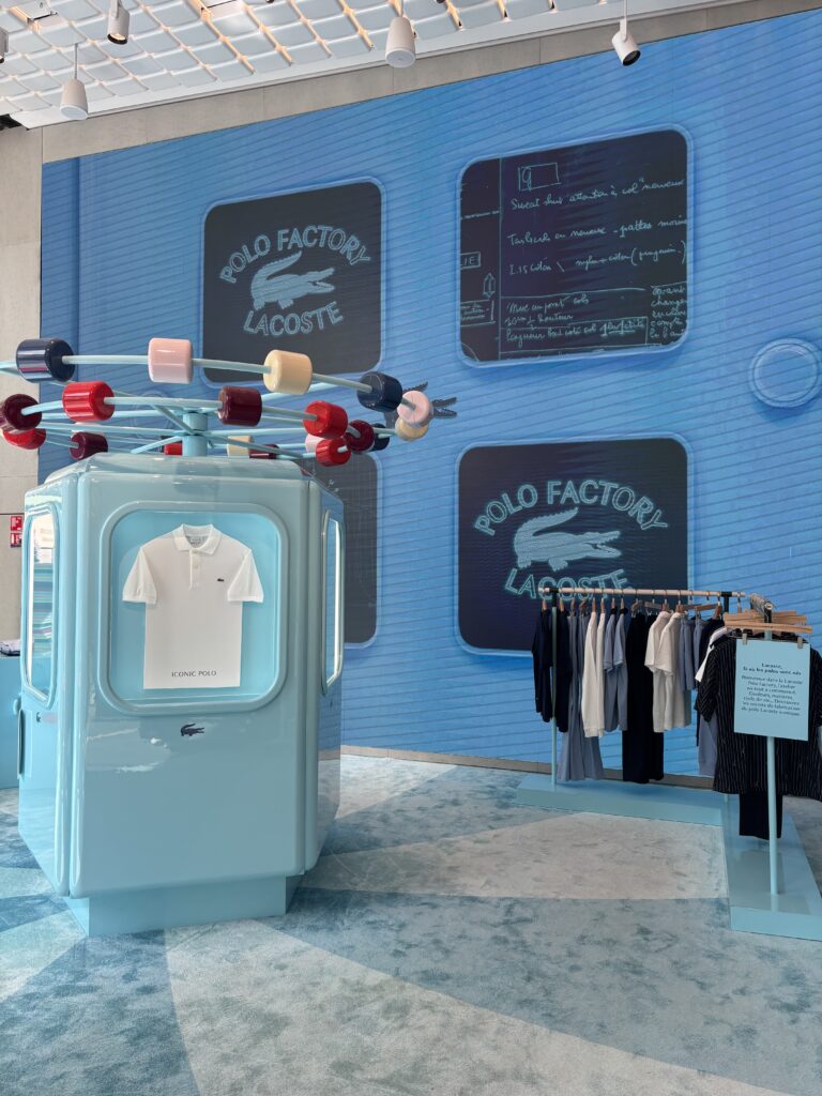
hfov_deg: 53.1
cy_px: 548
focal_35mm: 26
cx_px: 411
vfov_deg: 67.3
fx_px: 823
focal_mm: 5.96
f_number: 1.6
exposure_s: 1/405
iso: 50
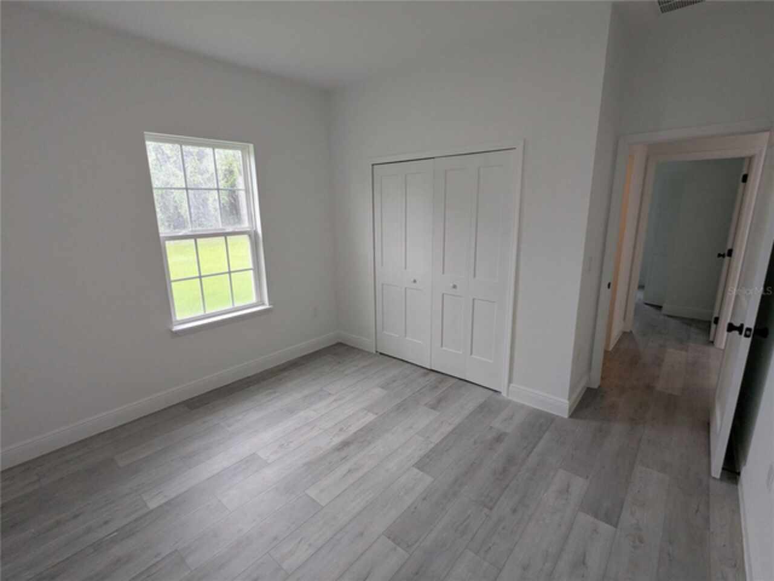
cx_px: 387
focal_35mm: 16
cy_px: 290
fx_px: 358
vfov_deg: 78.1
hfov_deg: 94.5
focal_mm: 2.35
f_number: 2.2
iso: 113
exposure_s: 1/120
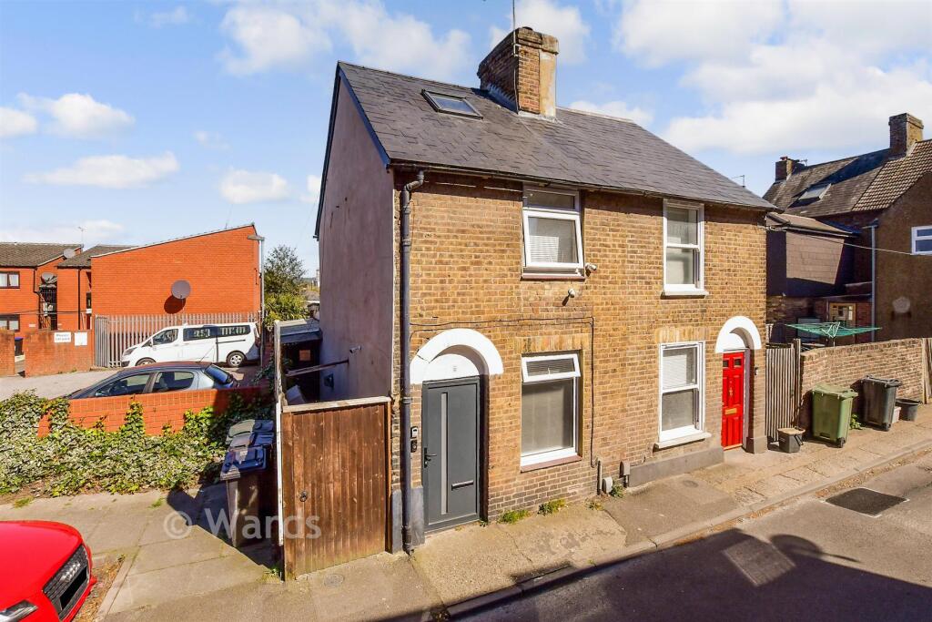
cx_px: 466
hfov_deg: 100.4
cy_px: 311
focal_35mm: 15
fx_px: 388
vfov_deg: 77.3
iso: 400
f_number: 8
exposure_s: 1/2000
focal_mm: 10
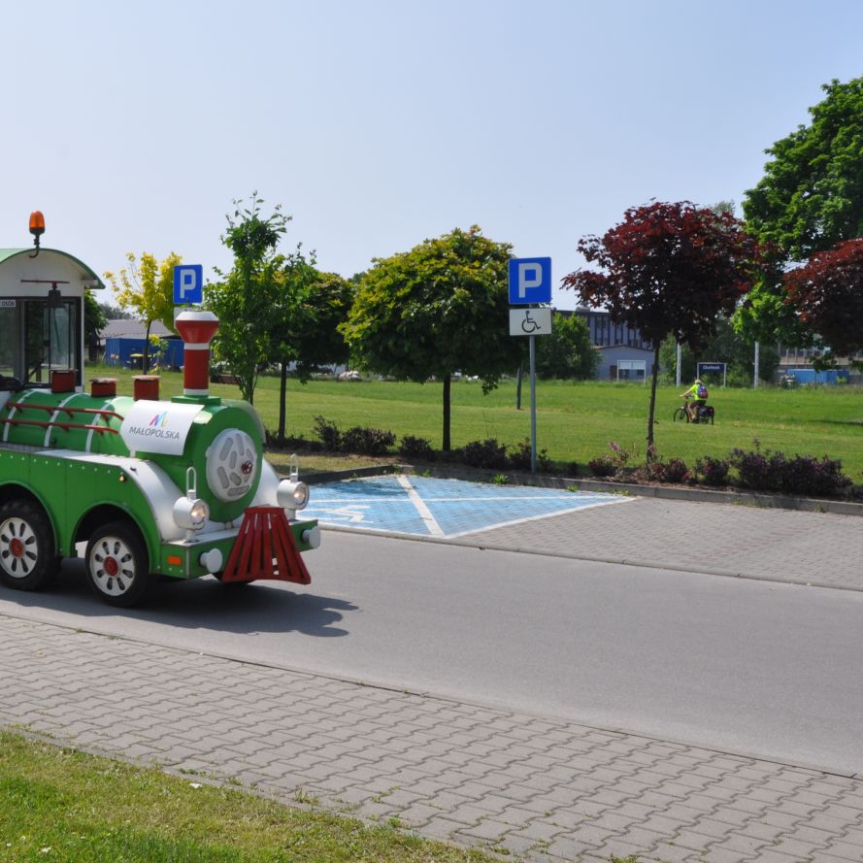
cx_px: 155
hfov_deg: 30.2
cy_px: 393
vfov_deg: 31.1
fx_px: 1551
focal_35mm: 55
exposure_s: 1/180
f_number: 13
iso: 200
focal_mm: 24
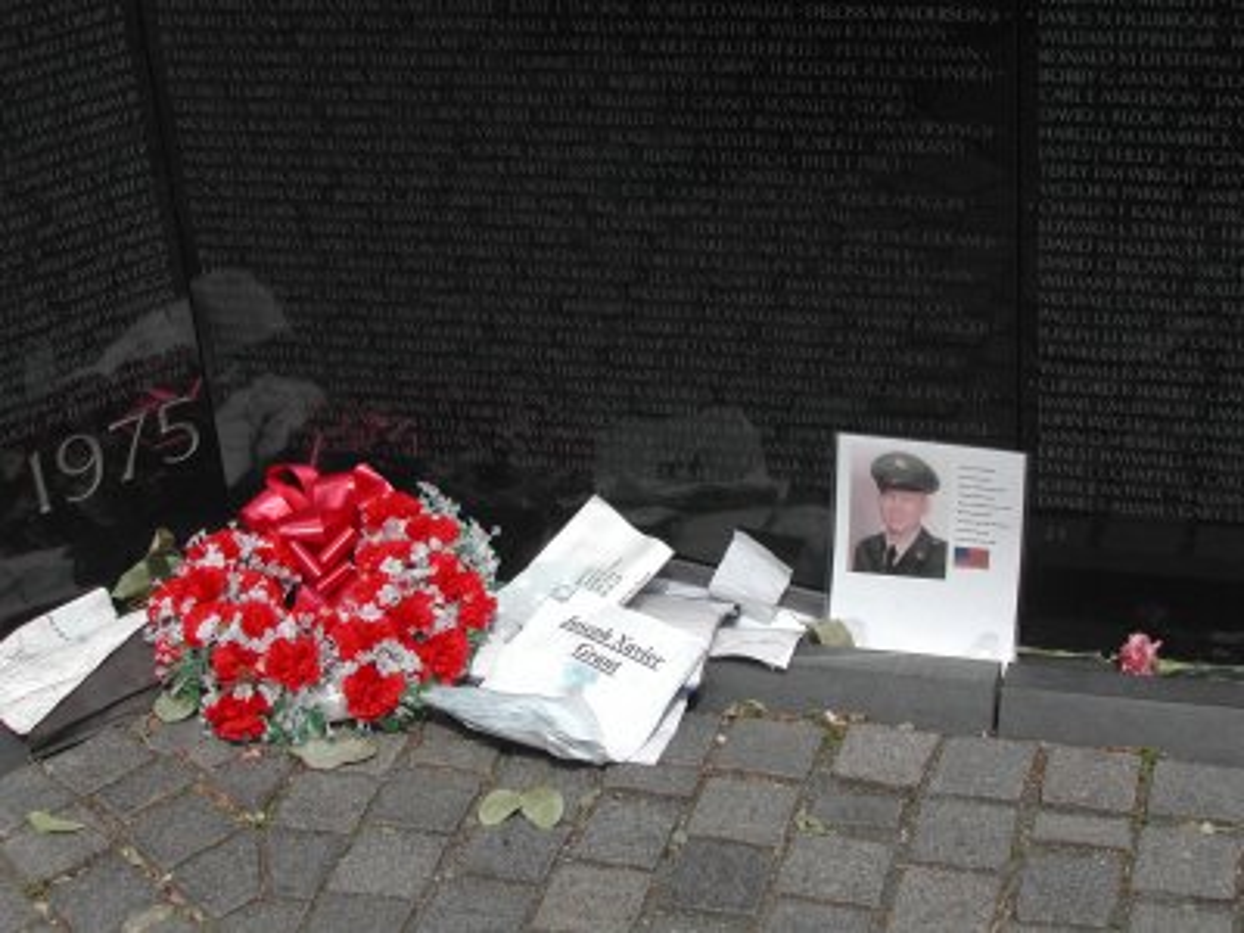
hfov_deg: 31.2
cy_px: 466
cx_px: 622
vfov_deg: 23.7
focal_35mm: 62
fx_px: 2228
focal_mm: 13.2
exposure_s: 1/301
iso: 100
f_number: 9.6
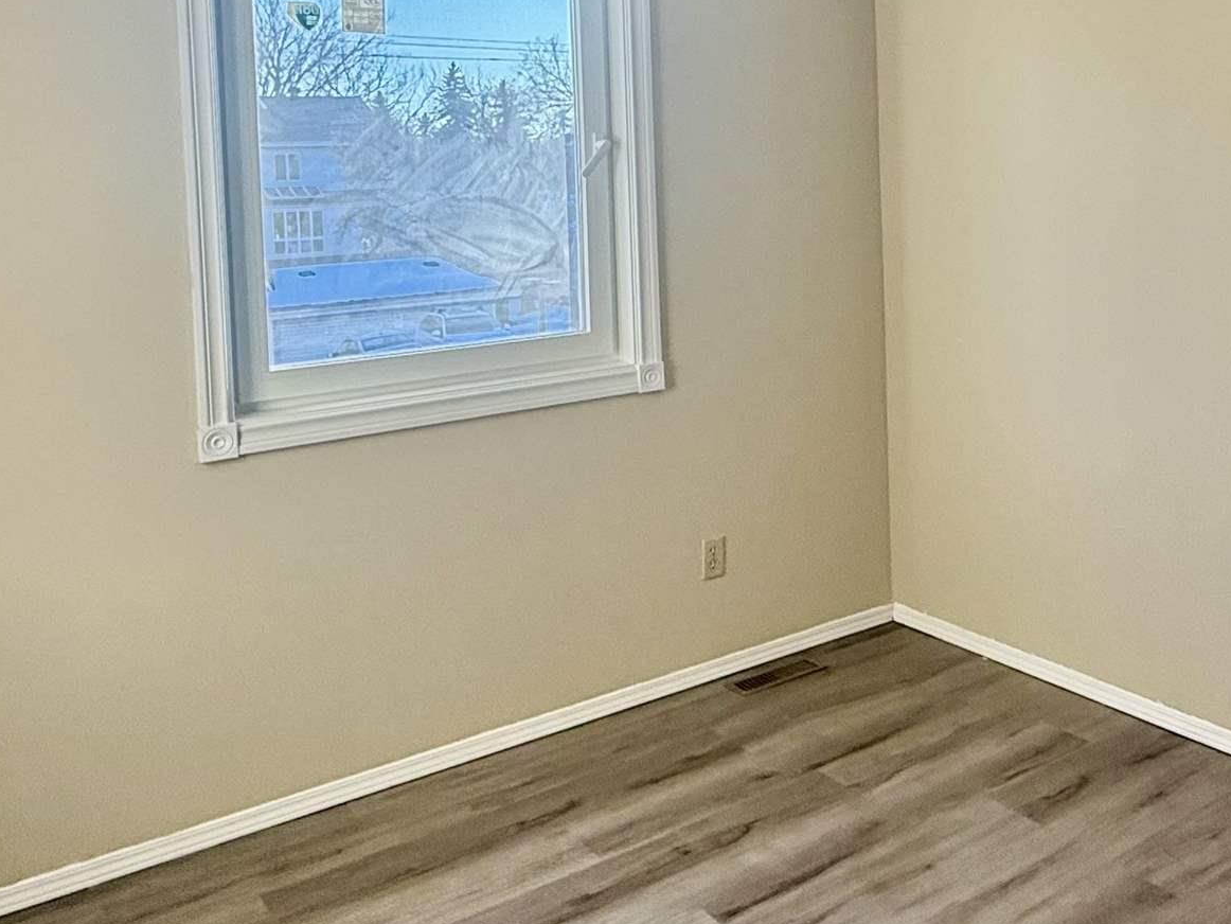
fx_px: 1316
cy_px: 209
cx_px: 905
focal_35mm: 37
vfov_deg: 37.5
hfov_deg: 48.4
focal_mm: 2.22
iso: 100
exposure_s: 1/120
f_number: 2.2
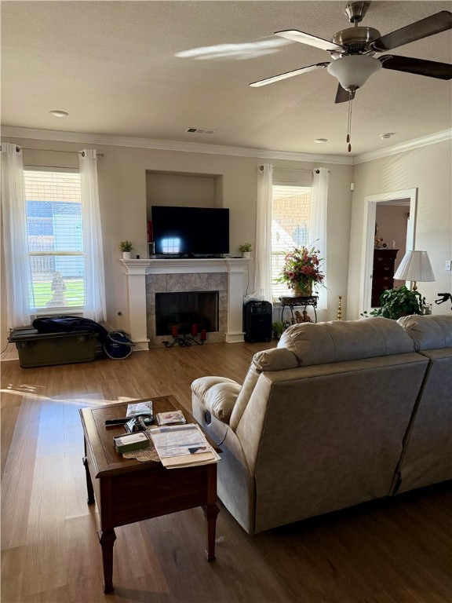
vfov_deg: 71.6
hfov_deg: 56.8
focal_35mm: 24
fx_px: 418
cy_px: 302
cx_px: 226
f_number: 1.78
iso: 200
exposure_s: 1/60
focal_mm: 6.76
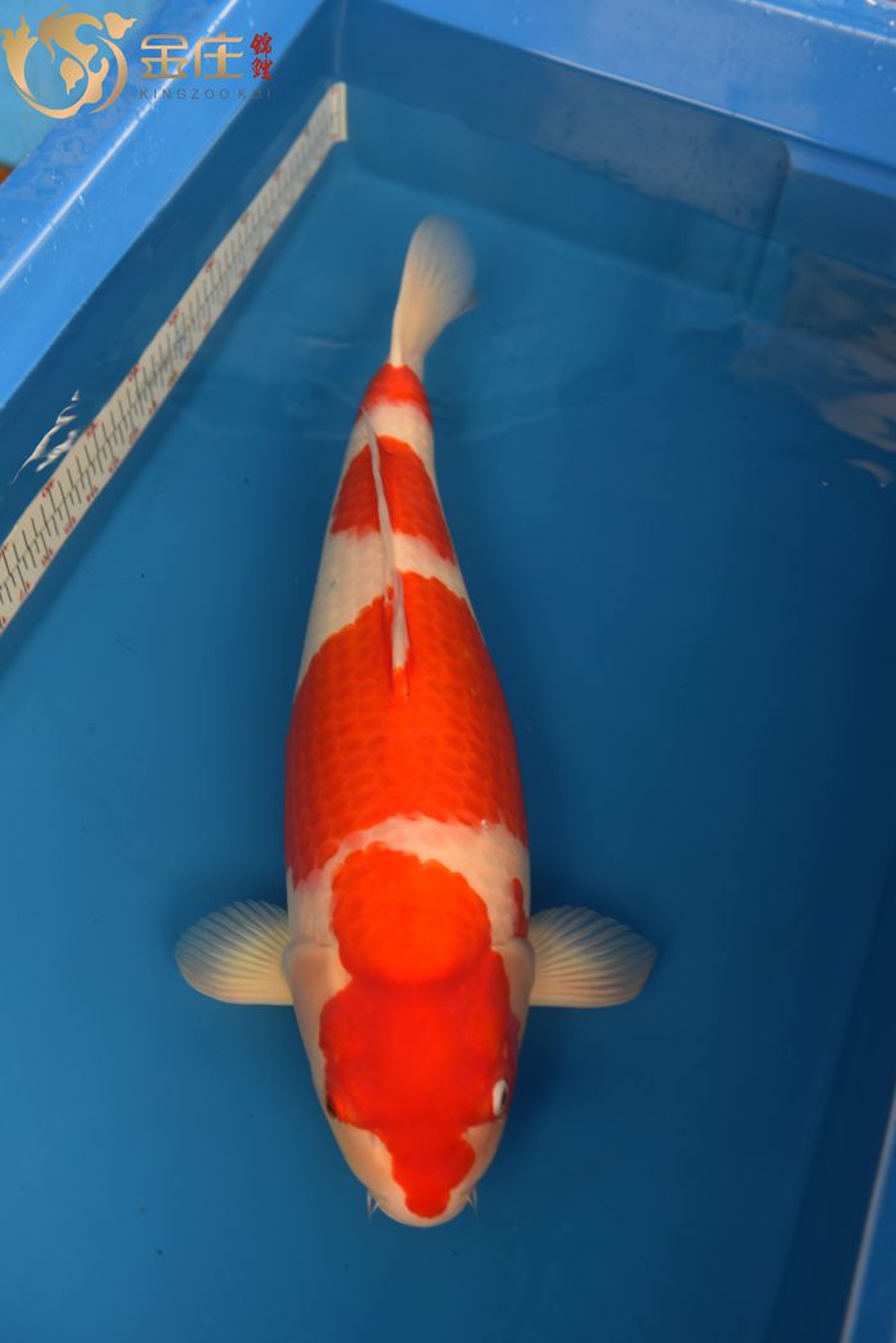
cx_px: 448
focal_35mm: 48
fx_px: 1791
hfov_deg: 28.1
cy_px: 672
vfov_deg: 41.1
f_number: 4
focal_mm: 48
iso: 720
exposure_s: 1/60
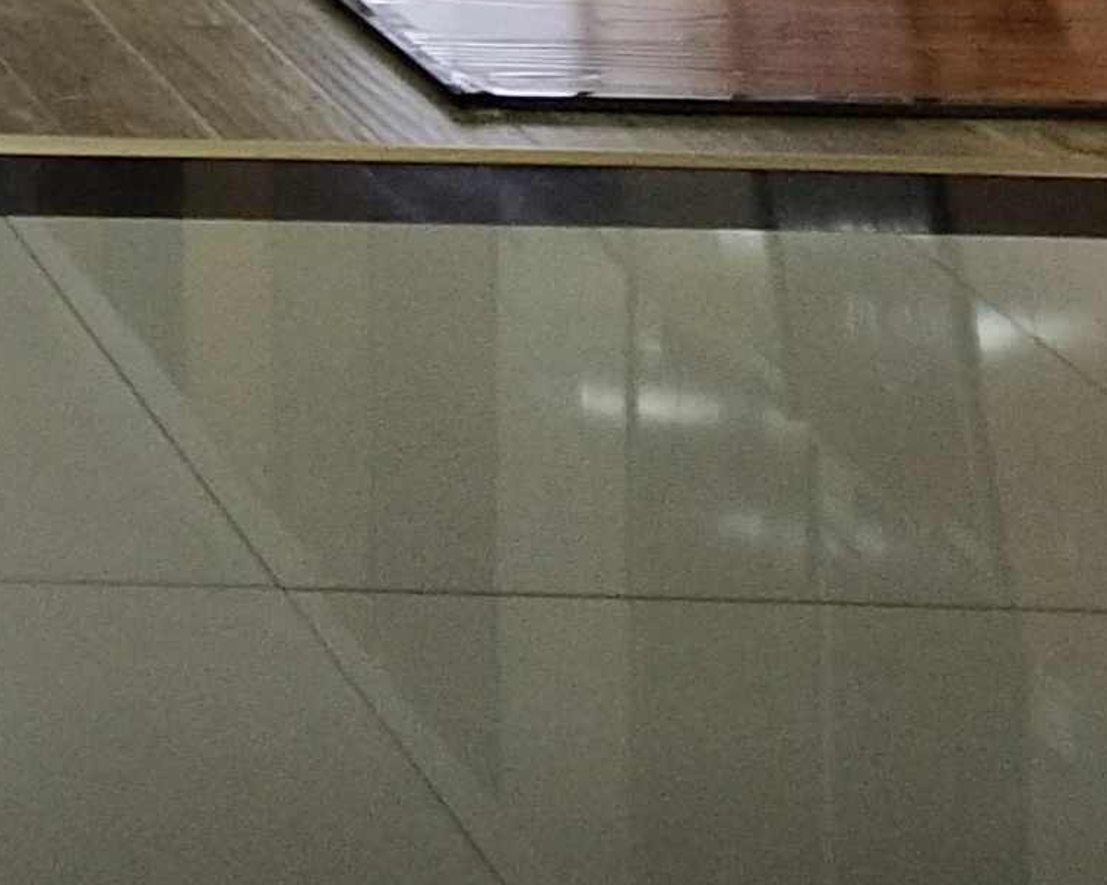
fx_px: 5109
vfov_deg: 8.9
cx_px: -1411
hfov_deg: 10.8
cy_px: -1290
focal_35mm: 156
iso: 214
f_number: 1.8
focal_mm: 3.95
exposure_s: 1/50
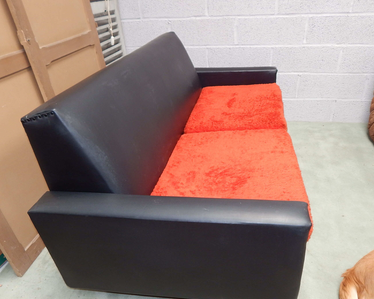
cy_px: 173
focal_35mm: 27
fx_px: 299
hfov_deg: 64.0
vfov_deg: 53.0
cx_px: 200
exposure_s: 1/30
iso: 160
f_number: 3
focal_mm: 4
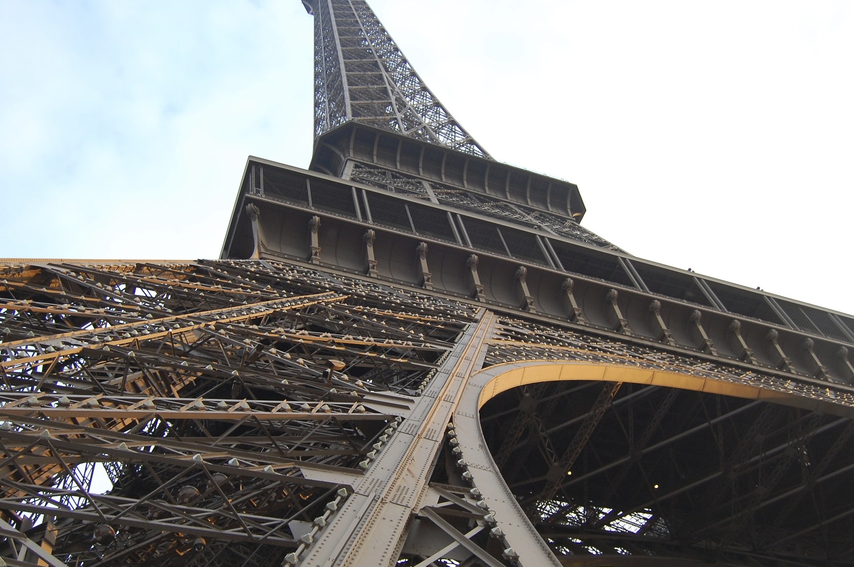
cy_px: 286
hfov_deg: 53.2
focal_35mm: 36
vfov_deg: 36.8
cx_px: 419
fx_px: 853
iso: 400
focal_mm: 18
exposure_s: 1/200
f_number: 3.5
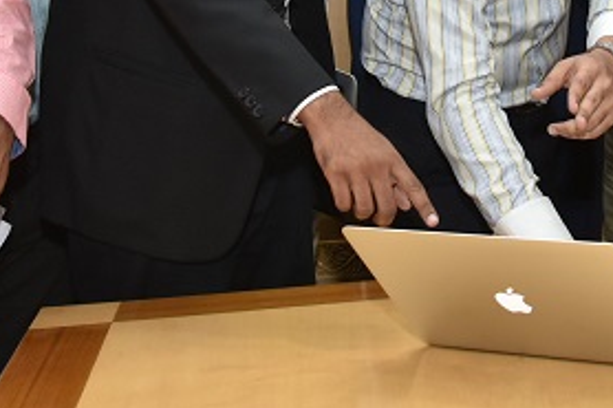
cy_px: -112
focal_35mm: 102
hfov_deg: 19.8
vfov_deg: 13.0
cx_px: 501
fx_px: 1736
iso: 1000
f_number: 7.1
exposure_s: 1/60
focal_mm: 35
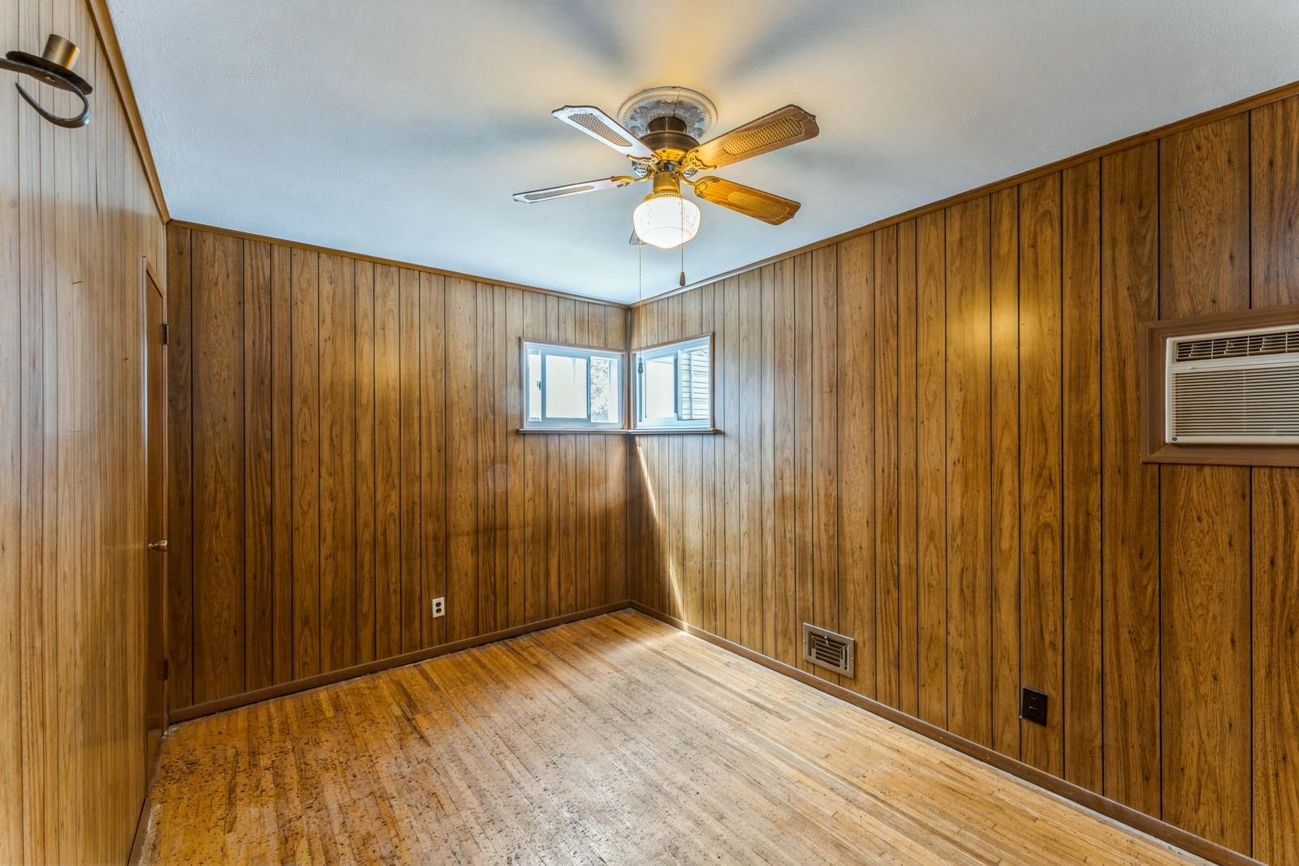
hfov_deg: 104.3
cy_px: 433
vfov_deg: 81.2
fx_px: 505
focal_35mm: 14
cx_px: 650
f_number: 11
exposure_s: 1/1.67
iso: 100
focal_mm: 14
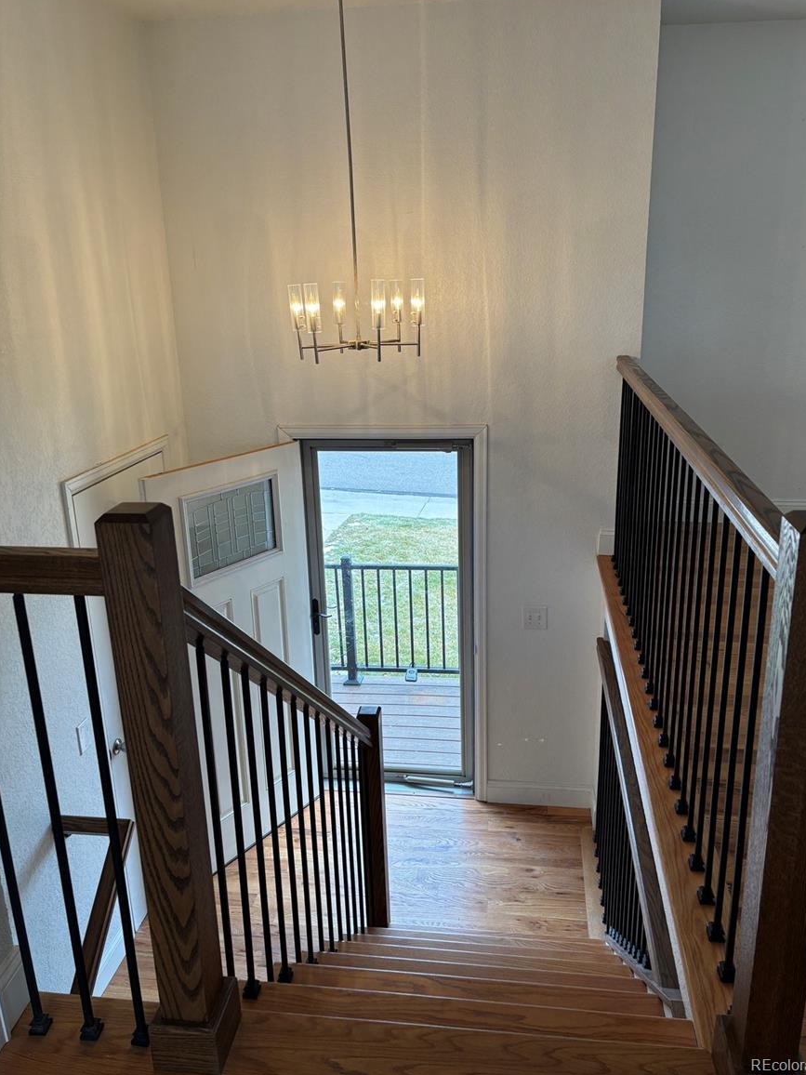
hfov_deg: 51.3
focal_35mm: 27
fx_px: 838
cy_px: 519
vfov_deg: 65.3
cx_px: 416
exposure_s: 1/120
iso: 64
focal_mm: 5.96
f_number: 1.6
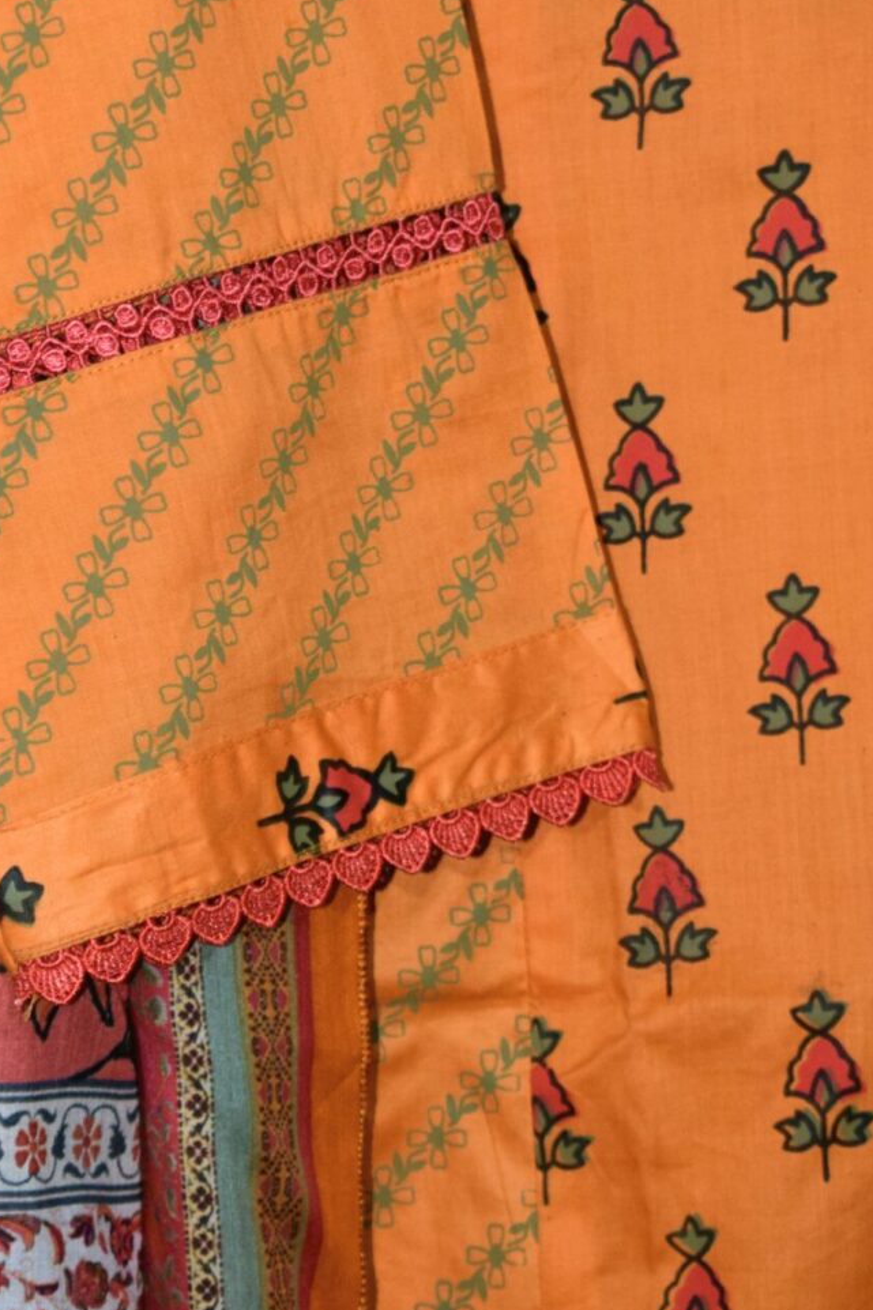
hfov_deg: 9.0
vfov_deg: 13.5
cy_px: 338
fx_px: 5531
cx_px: 147
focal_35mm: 152
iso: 800
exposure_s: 1/60.2
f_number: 5.6
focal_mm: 50
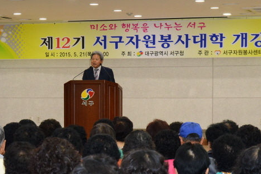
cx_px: 11
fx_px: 1145
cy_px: 144
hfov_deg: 12.9
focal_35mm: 158
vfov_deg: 8.7
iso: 2800
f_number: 7.1
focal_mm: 70
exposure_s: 1/80
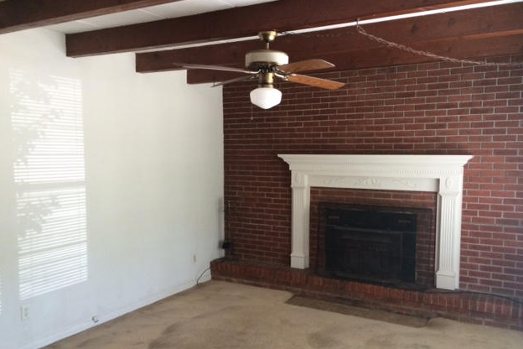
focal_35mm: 32
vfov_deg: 41.0
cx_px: 265
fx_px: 465
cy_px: 197
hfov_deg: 58.7
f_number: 2.2
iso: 250
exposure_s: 1/30
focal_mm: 4.12
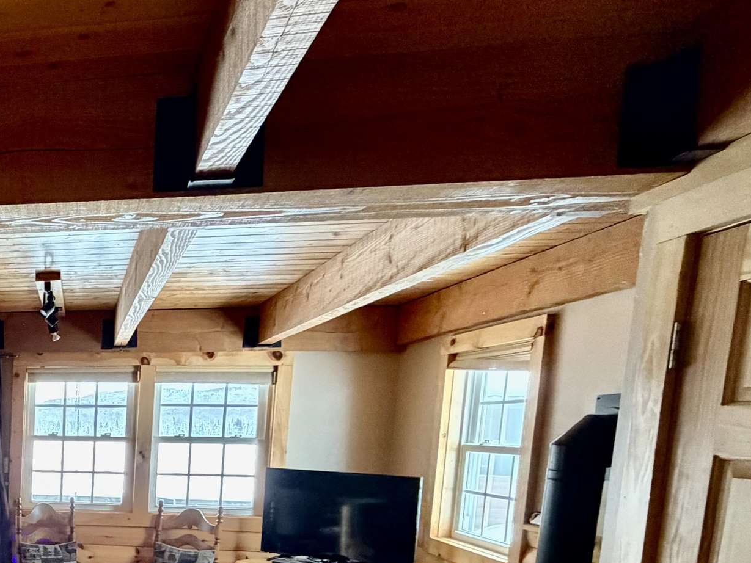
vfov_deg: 37.6
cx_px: -72
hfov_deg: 41.9
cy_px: 523
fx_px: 759
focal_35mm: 35
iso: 640
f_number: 2.2
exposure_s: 1/60
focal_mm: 2.22
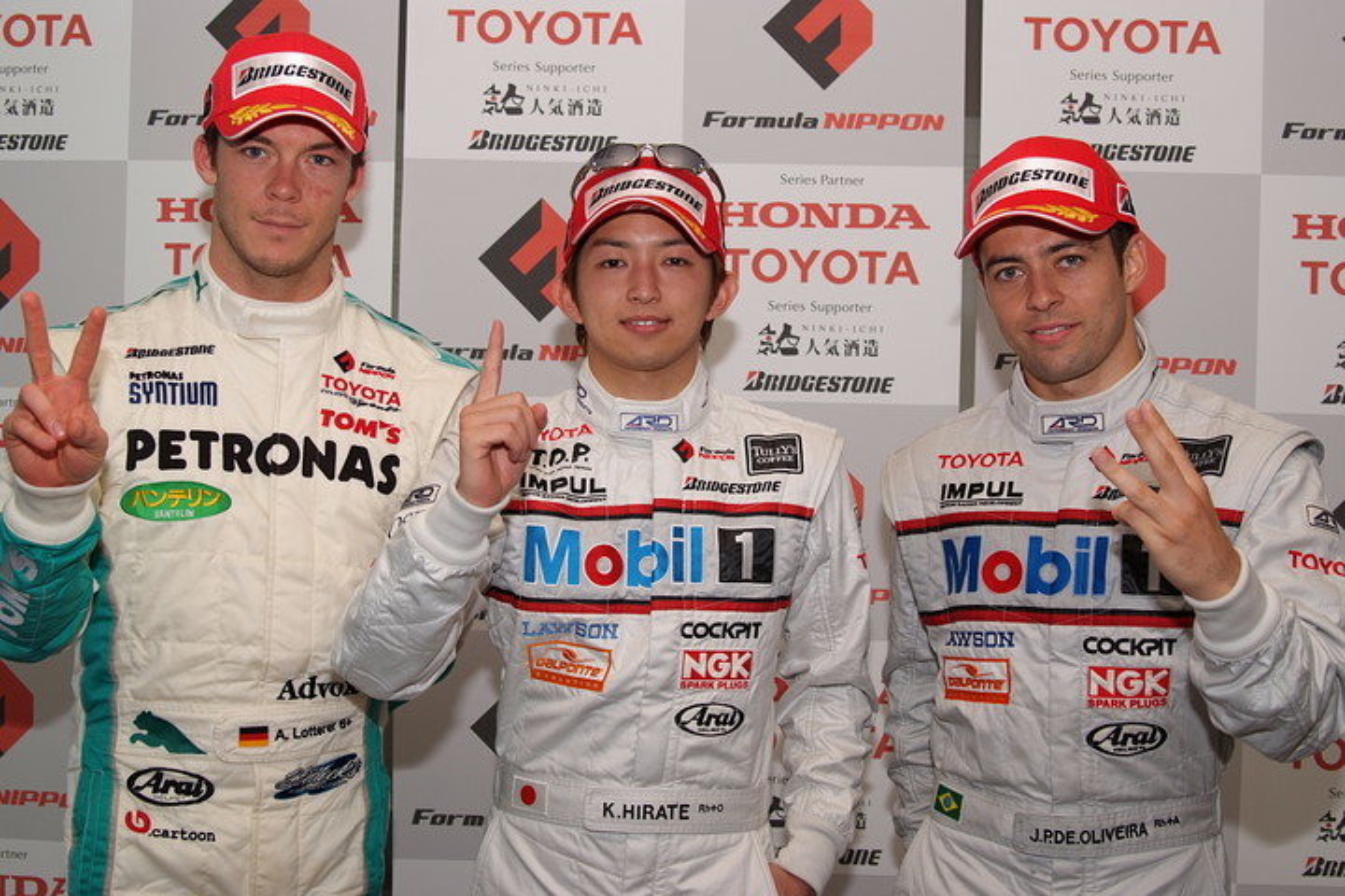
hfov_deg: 21.9
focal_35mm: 93
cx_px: 672
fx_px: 3474
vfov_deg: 14.7
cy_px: 448
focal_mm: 62
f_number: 4
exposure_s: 1/60
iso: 100
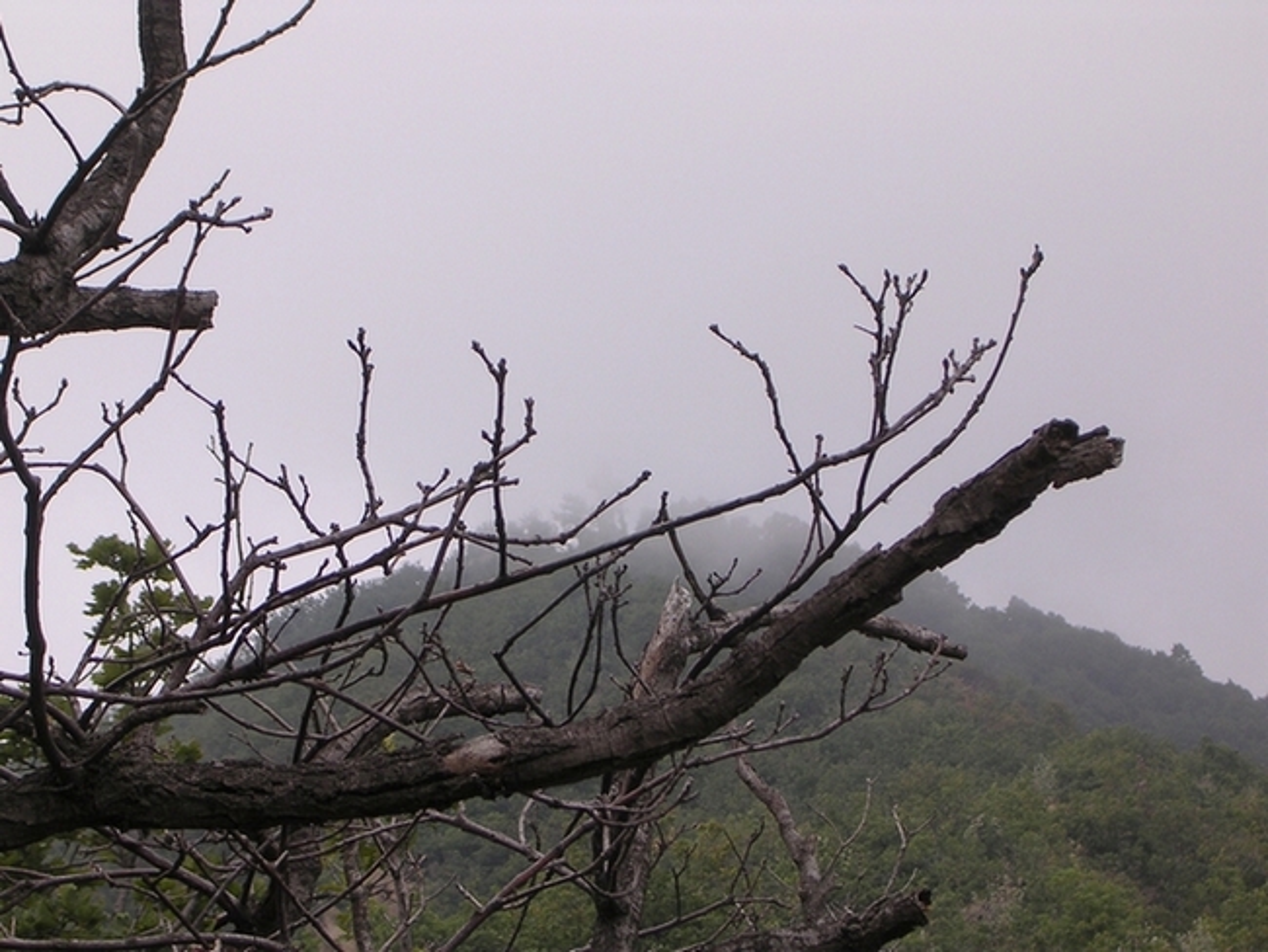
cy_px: 476
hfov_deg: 17.9
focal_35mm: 110
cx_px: 634
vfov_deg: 13.5
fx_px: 4031
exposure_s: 1/360
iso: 100
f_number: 4.8
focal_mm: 16.7
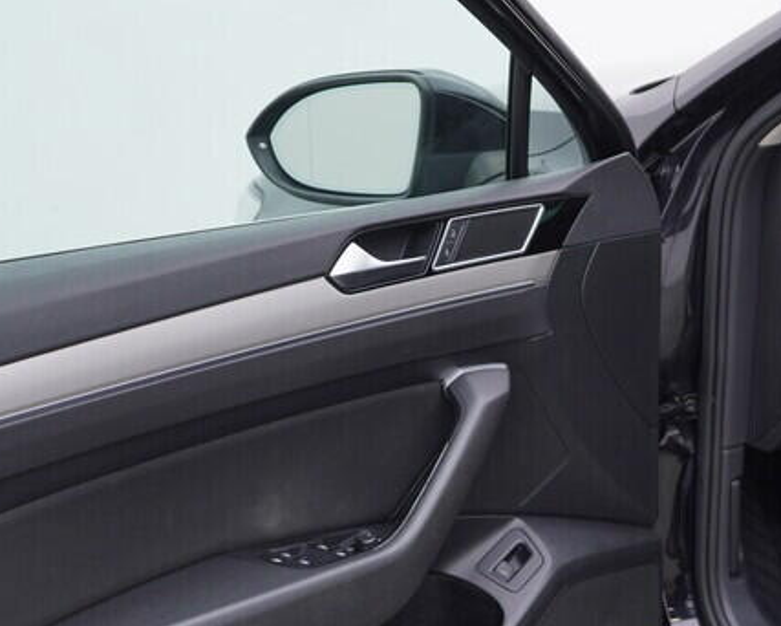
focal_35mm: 81
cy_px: 387
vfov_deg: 18.9
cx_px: 702
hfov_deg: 23.0
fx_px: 1873
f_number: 3.5
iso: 125
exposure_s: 1/60
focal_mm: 24
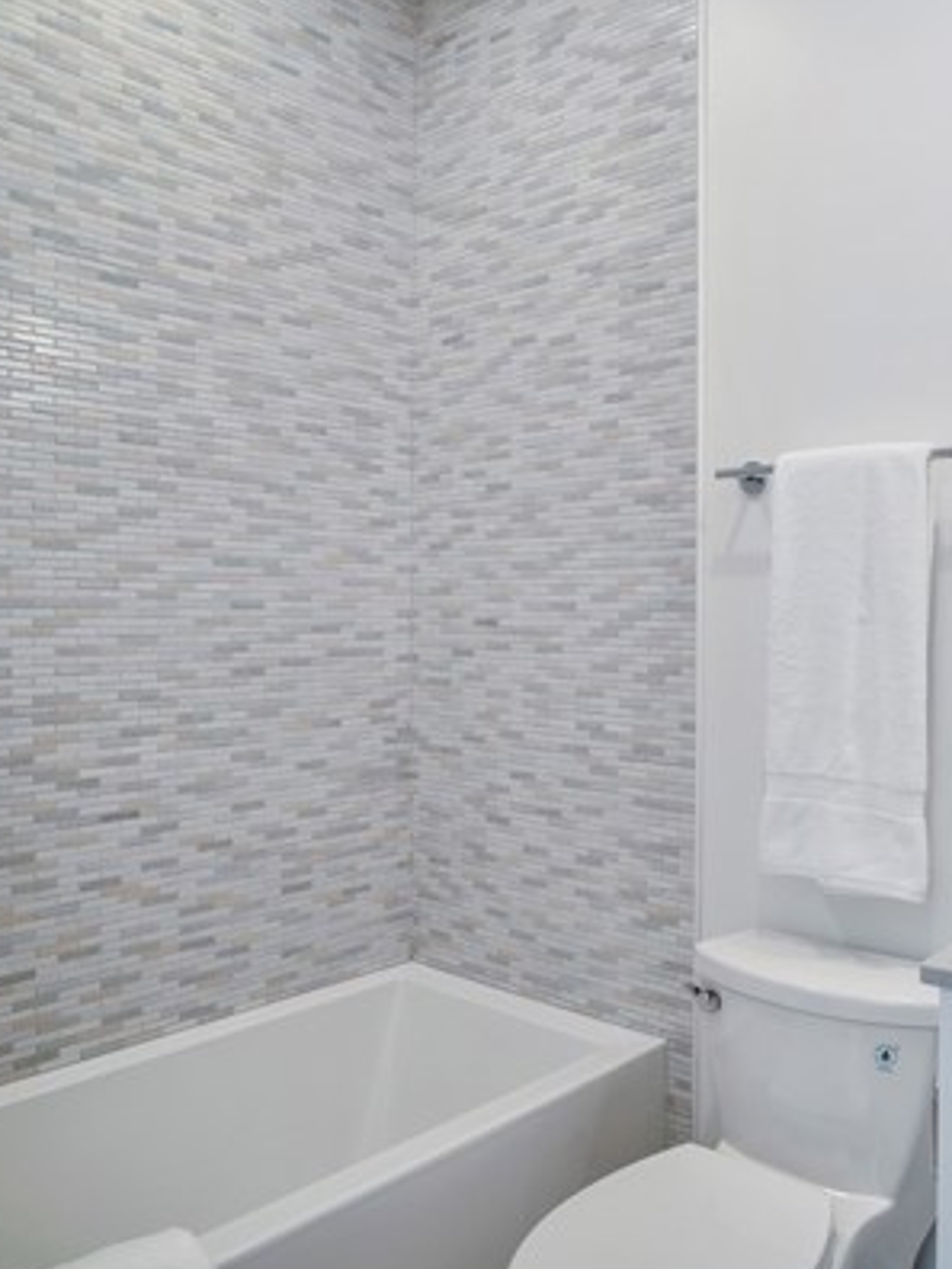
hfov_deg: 48.5
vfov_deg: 63.4
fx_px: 1027
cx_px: 670
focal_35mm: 28
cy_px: 614
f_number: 8
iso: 125
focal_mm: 18
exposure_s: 1/30
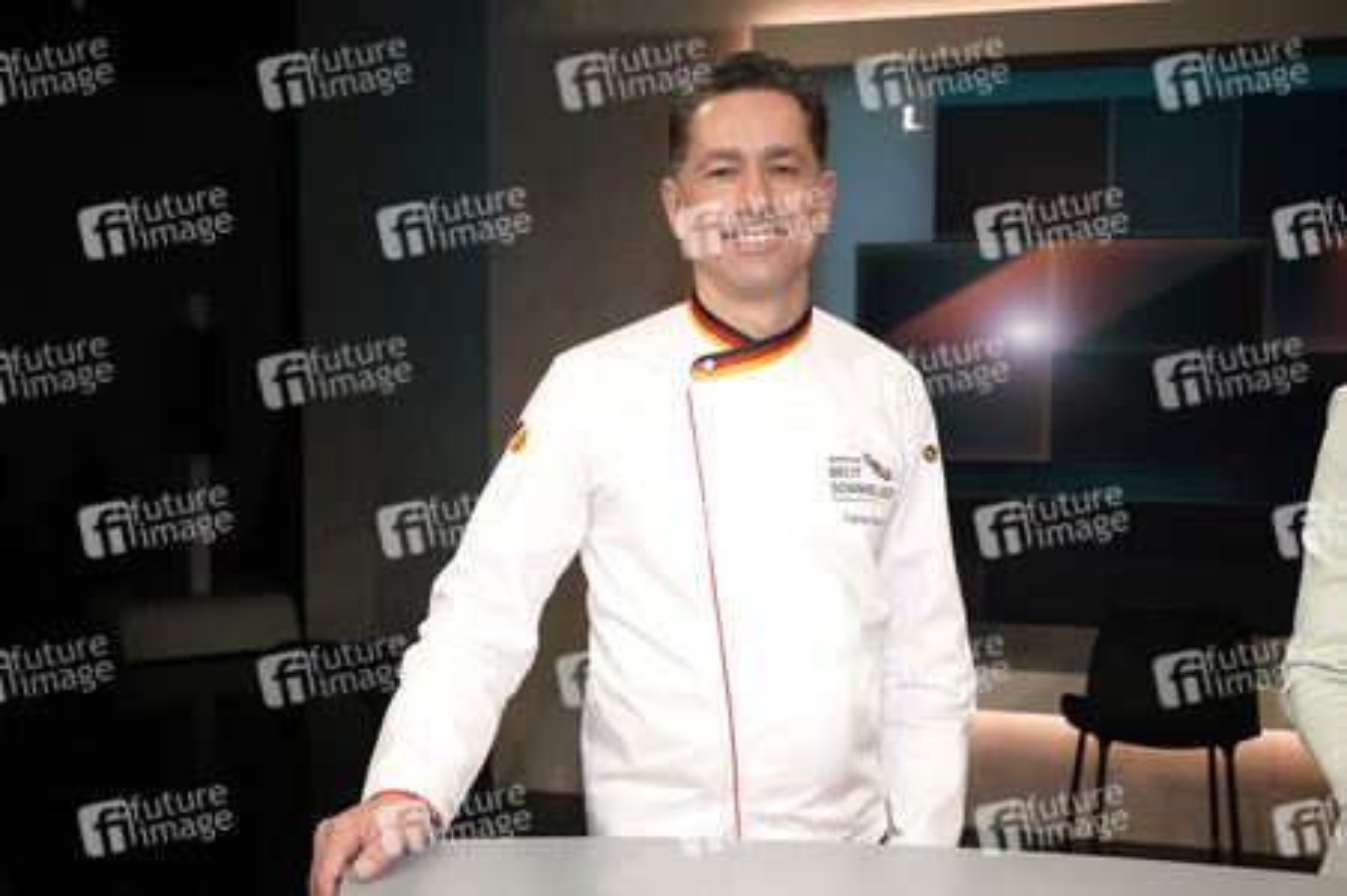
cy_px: 448
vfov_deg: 38.8
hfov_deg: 55.8
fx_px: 1271
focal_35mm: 34
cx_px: 674
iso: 2000
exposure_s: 1/160
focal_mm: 34
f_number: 5.6
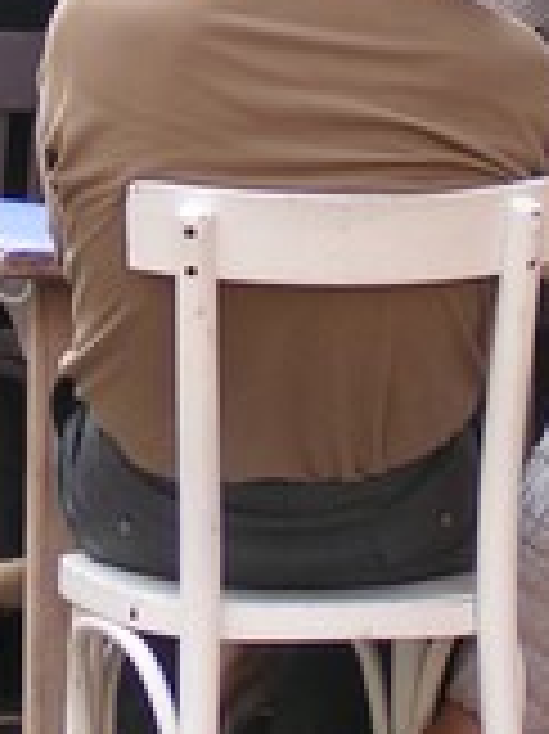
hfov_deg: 5.0
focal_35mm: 297
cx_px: 58
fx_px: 6289
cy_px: -272
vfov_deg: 6.6
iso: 50
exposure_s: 1/100
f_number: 3.2
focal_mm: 12.1
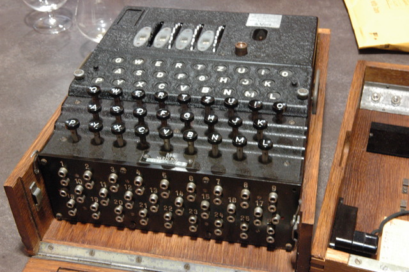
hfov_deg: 41.1
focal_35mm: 48
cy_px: 136
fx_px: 545
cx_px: 204
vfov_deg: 28.0
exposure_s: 1/1.3
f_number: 13
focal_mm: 32
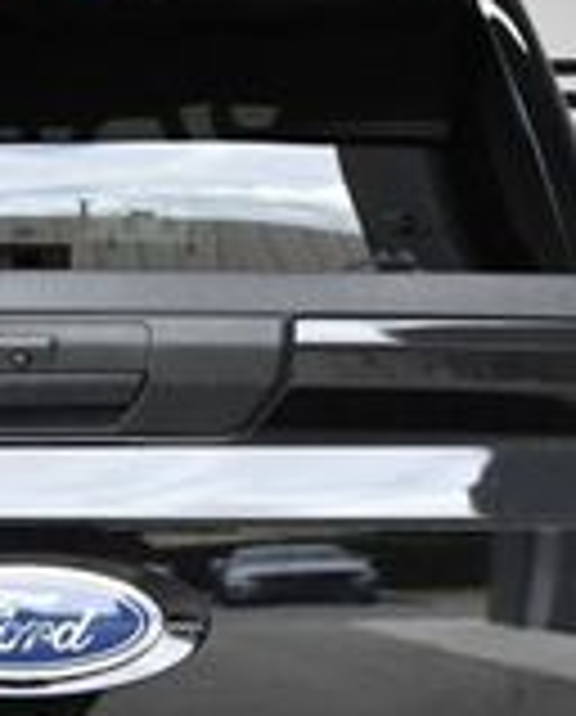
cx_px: 36
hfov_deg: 12.0
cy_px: 748
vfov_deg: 14.7
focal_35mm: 128
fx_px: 2717
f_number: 10
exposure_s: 1/400
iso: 2500
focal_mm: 23
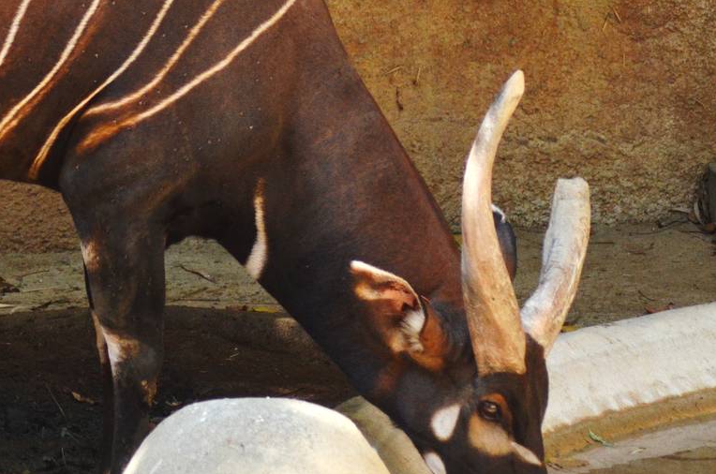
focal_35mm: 518
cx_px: 118
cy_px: 195
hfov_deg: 4.0
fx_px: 10282
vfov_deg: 2.6
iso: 800
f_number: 4.5
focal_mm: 165
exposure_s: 1/1000
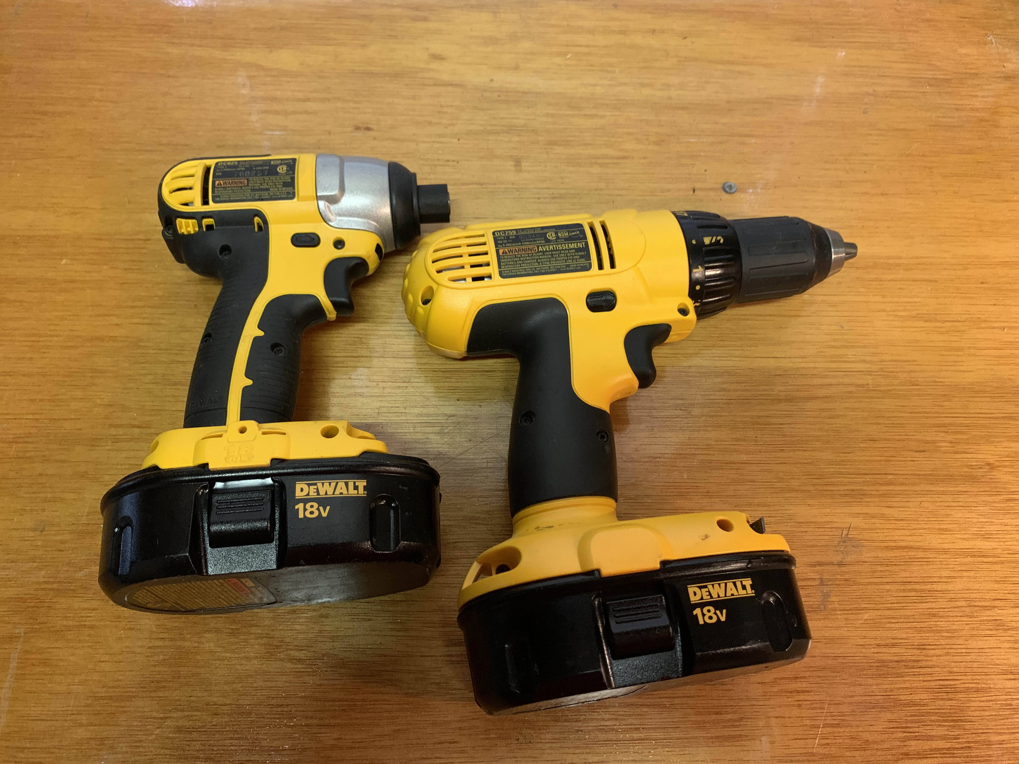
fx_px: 765
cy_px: 382
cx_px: 510
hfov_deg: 67.3
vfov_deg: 53.1
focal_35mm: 26
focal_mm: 4.25
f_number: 1.8
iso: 400
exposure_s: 1/30
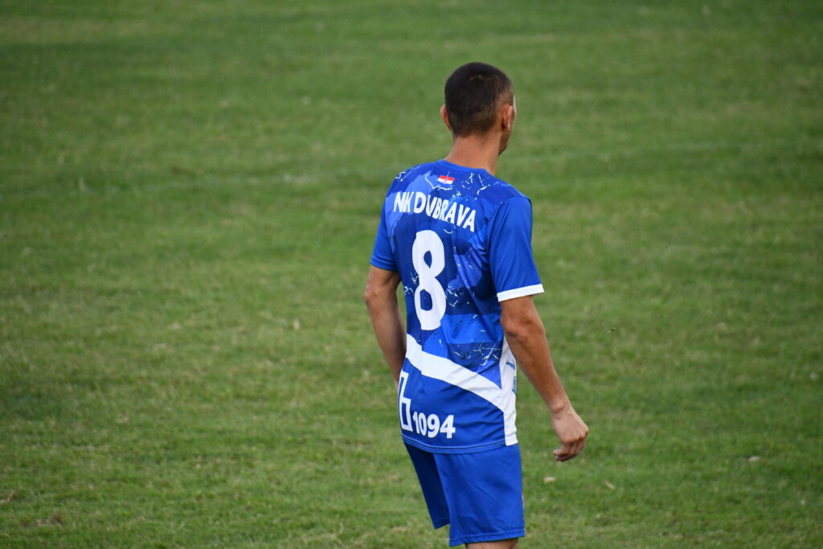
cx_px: 412
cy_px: 274
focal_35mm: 495
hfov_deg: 4.2
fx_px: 11317
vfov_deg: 2.8
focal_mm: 330
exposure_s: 1/2500
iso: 3200
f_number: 6.3
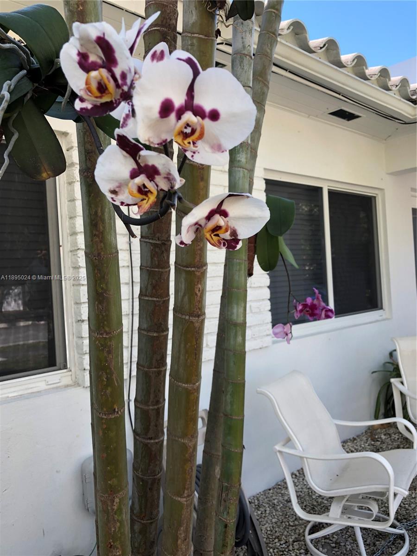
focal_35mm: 28
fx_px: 450
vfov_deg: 63.4
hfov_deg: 49.7
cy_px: 278
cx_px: 208
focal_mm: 3.99
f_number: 1.8
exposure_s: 1/179
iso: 20
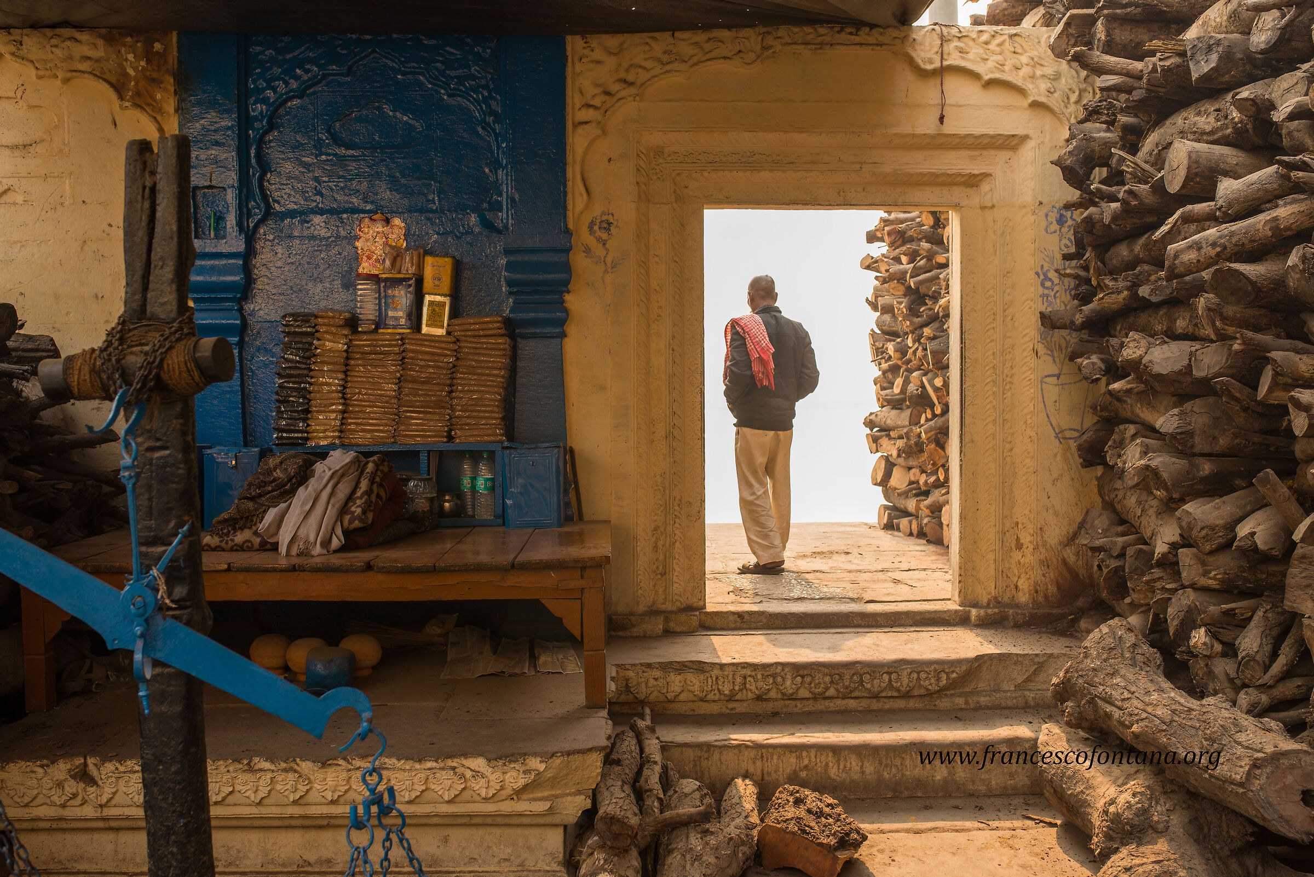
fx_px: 1278
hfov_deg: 54.4
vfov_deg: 37.9
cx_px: 657
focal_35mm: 35
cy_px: 438
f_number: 4.5
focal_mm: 35
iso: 100
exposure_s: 1/125
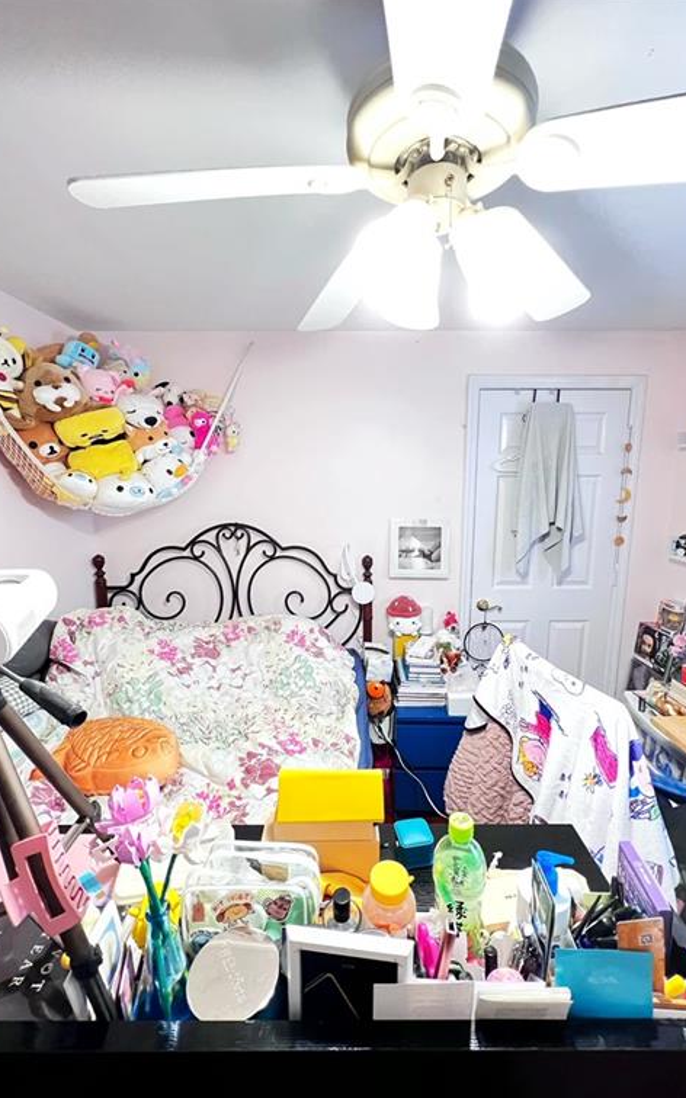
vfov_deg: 105.3
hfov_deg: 78.6
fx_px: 419
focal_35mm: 14
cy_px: 552
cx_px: 352
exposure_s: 1/60
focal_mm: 1.57
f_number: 1.8
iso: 640
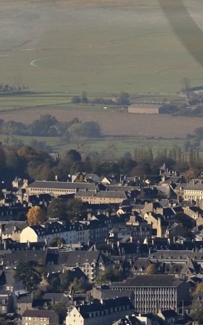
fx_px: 5883
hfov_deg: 2.0
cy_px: -88
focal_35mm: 664
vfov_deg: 3.2
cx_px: 346
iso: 400
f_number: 10
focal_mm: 195
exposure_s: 1/1000
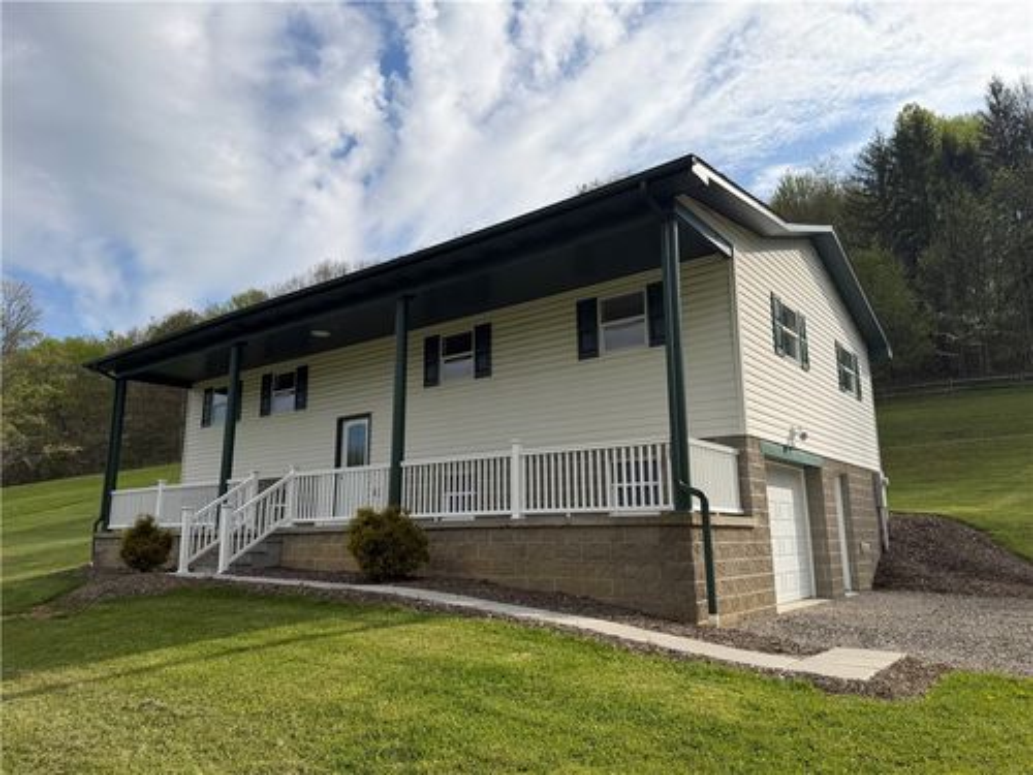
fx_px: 716
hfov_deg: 71.6
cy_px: 388
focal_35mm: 24
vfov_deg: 56.8
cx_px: 516
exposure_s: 1/5319
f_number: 1.78
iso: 80
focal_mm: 6.76
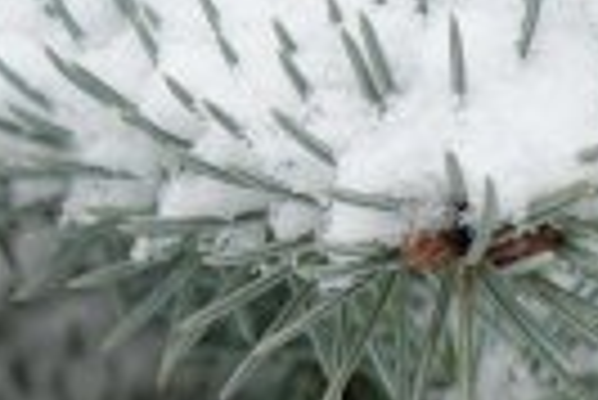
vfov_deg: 4.3
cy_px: 472
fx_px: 5338
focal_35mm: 321
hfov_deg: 6.4
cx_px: -198
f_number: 4
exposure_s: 1/160
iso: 125
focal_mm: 25.7
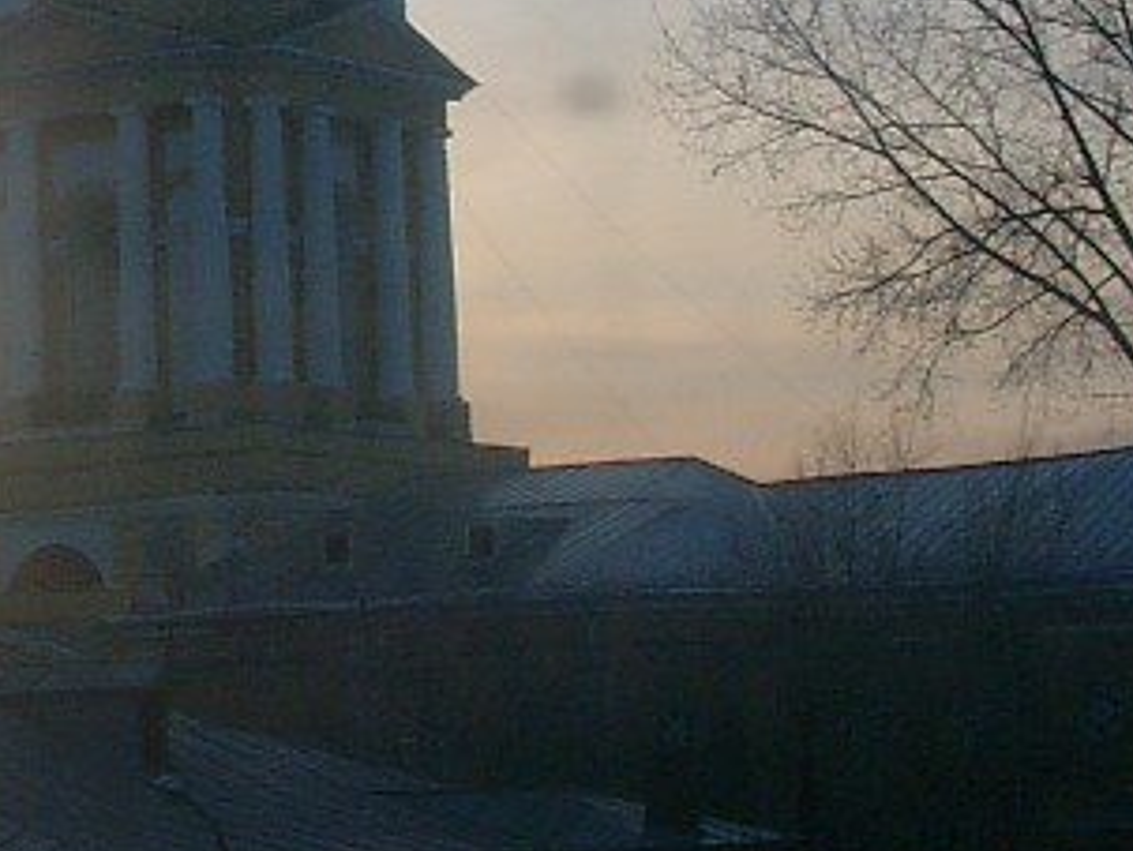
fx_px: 4717
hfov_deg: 13.4
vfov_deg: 10.3
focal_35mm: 144
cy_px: 56
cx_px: -128
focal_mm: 7.13
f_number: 4
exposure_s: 1/185
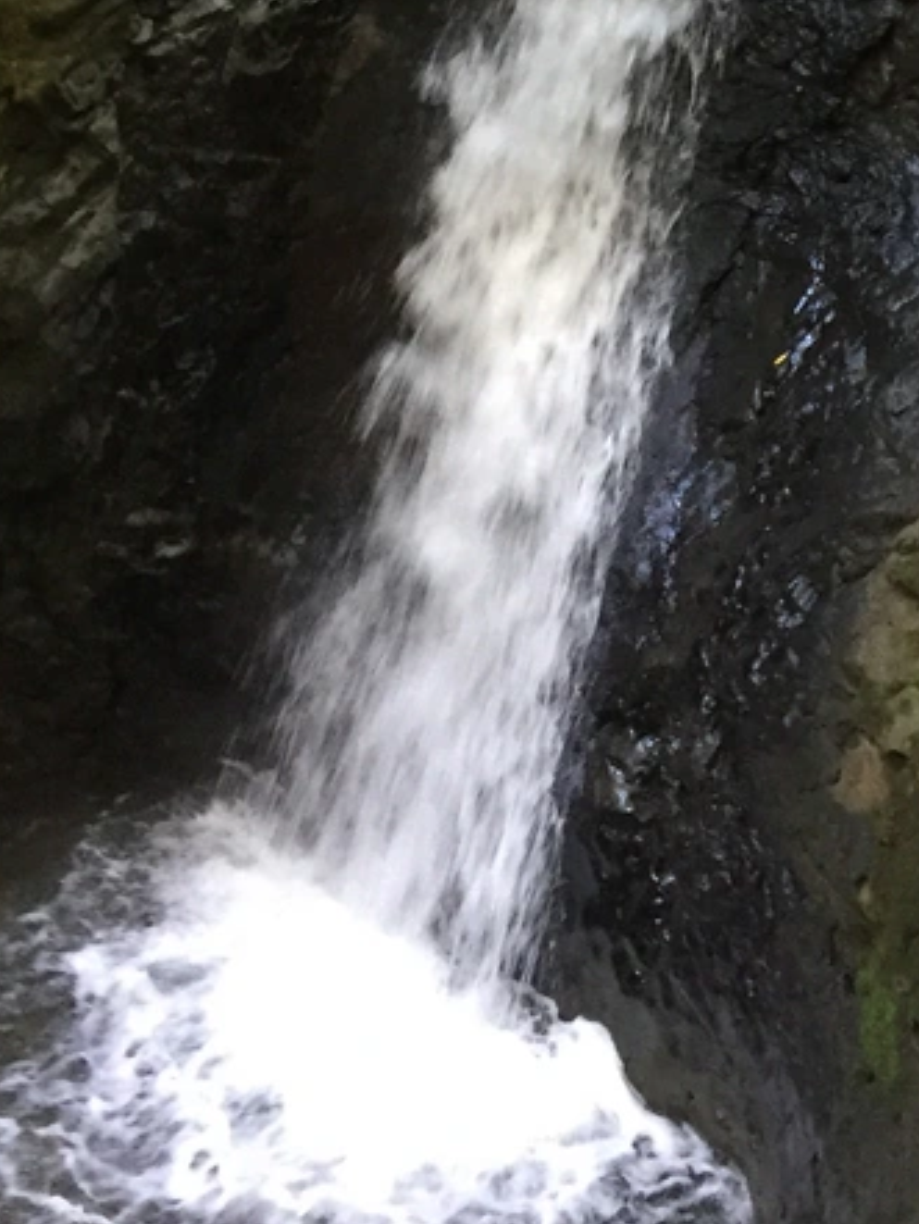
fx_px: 2512
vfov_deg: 25.3
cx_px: 772
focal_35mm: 71
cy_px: -153
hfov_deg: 20.4
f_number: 2.2
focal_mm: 4.15
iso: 160
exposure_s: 1/30
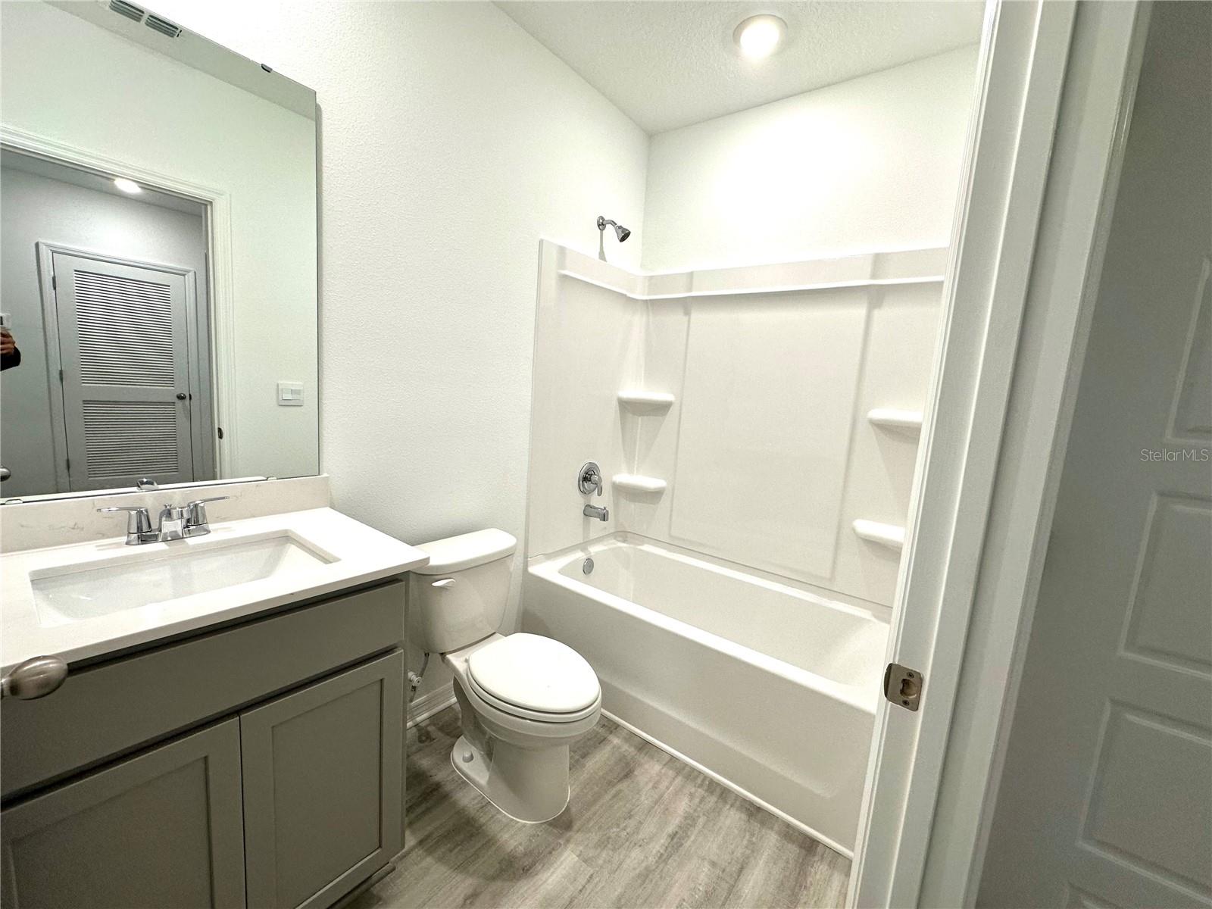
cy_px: 454
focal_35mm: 14
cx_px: 606
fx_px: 490
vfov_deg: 85.7
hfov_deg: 102.1
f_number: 2.2
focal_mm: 2.22
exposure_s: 1/120
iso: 125
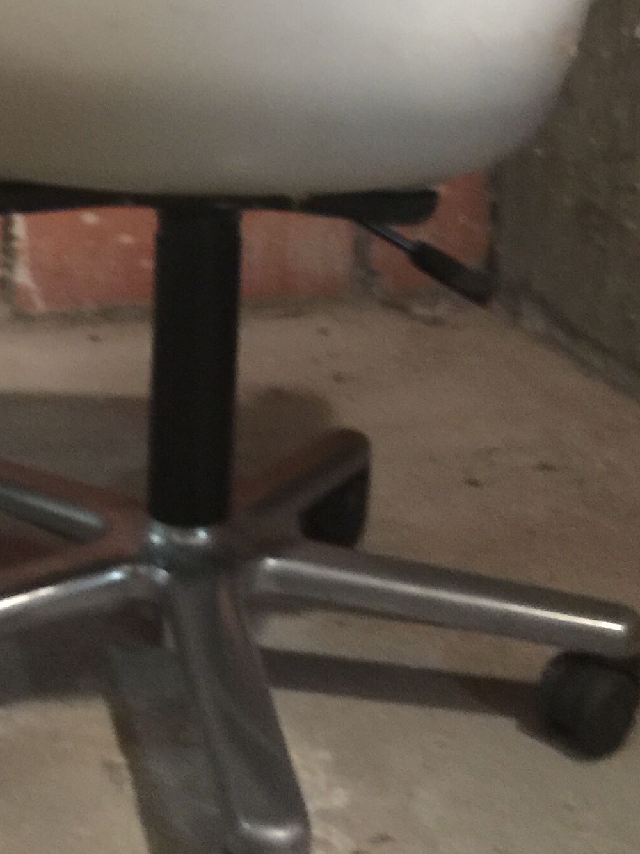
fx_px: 1750
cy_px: 22
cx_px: 203
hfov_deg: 20.6
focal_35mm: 71
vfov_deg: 26.1
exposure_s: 1/4
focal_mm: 4.15
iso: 125
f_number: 2.2
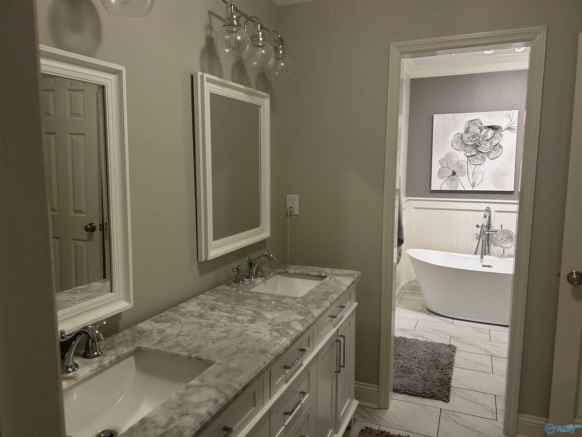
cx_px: 291
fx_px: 437
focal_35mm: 26
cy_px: 218
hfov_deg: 67.3
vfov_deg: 53.1
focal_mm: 5.7
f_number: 1.5
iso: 125
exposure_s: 1/60
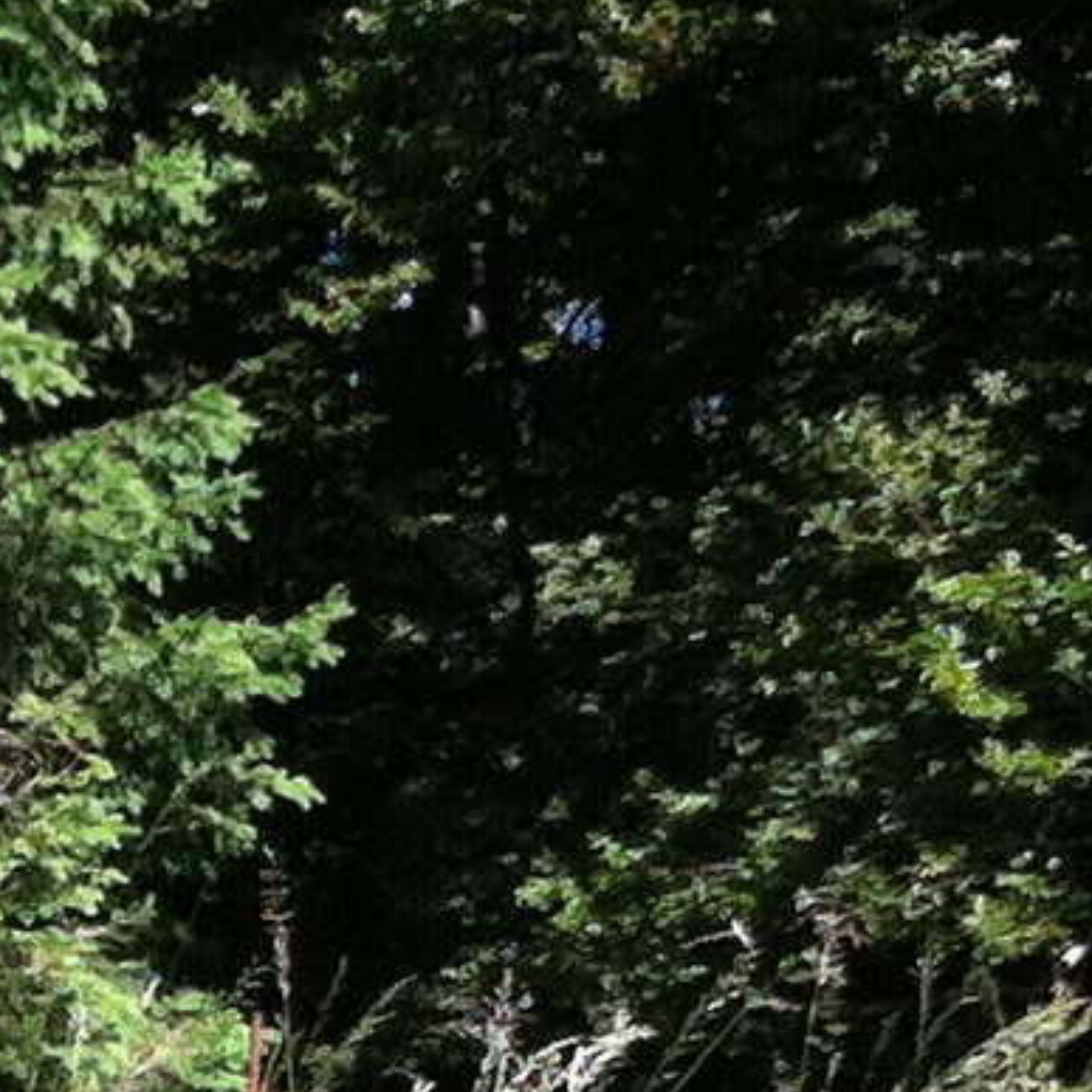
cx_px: -395
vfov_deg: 8.2
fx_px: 7388
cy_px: 1800
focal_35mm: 207
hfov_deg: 8.3
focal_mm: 3.85
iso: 80
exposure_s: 1/643
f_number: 2.8
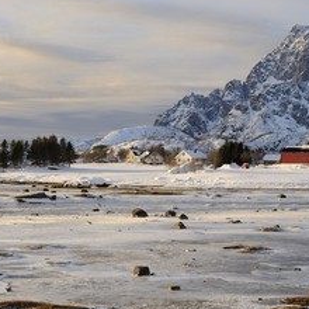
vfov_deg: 18.5
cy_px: 162
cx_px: 206
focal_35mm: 94
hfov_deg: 18.4
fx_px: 949
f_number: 10
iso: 200
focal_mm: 58
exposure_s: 1/160
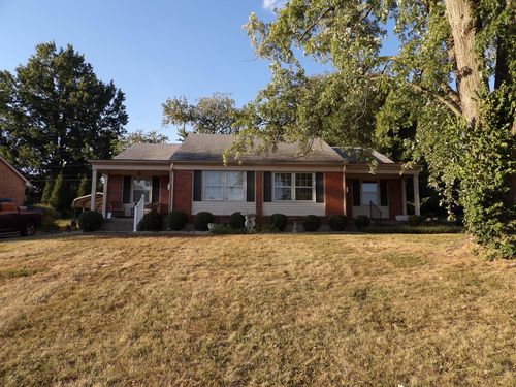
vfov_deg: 56.8
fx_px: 358
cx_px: 258
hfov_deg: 71.6
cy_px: 194
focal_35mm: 24
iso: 100
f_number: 3.2
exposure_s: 1/361
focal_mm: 4.3
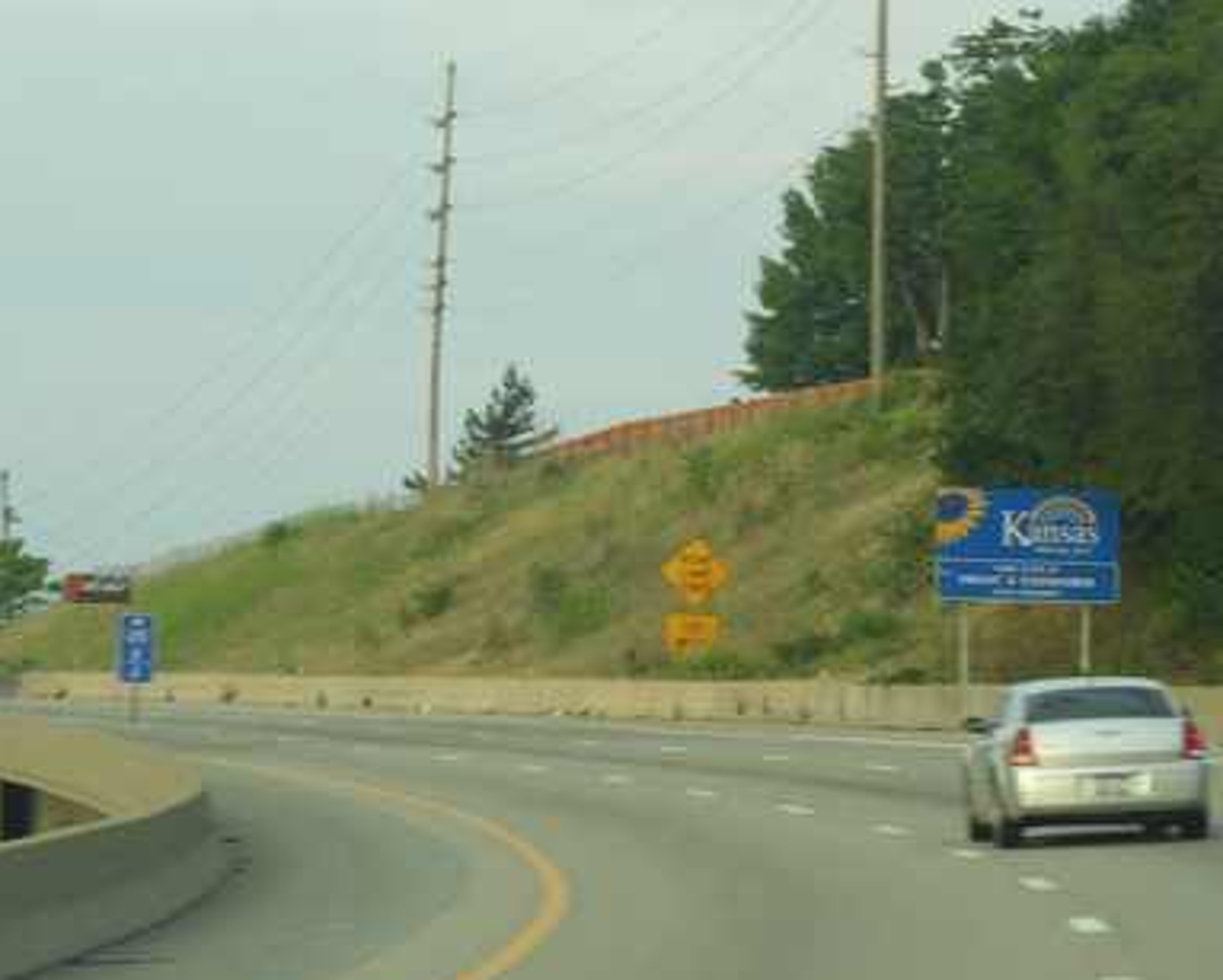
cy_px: 600
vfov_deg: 7.2
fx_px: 7752
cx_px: 457
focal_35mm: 214
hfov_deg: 9.0
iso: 100
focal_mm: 18.8
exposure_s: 1/80
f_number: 4.8
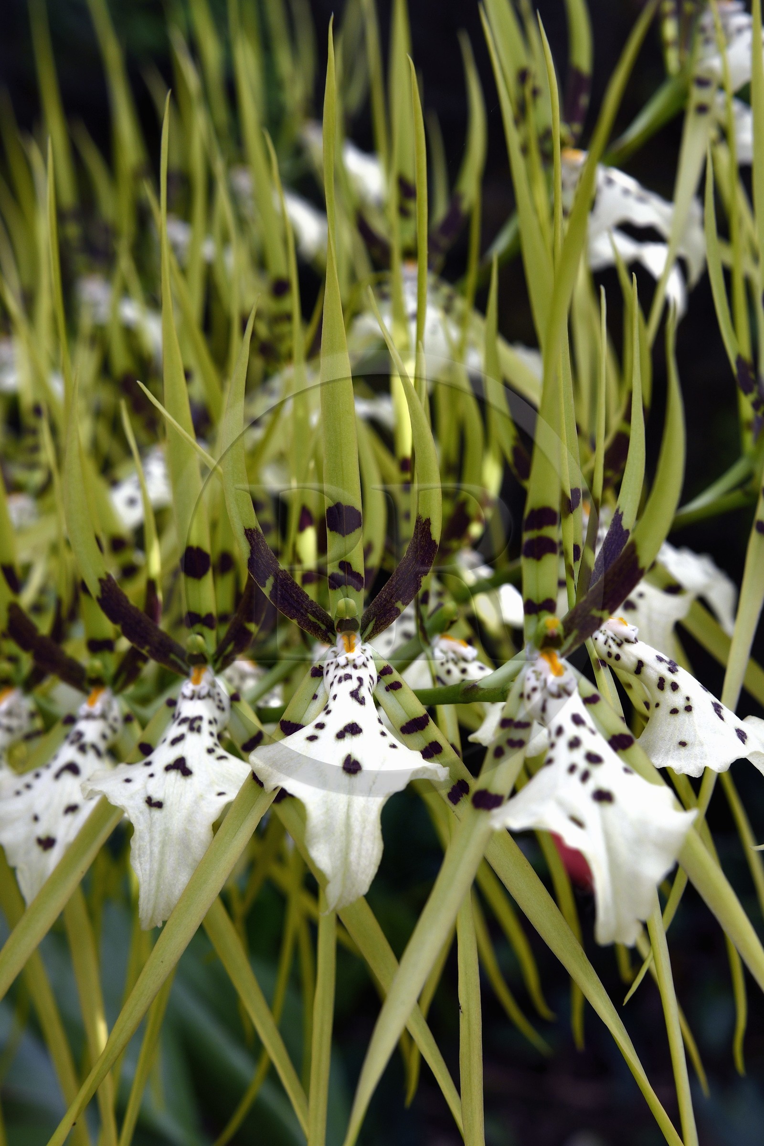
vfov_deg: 39.6
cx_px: 382
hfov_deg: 27.0
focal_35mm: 50
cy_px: 573
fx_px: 1592
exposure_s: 1/100
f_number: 11
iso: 400
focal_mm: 50
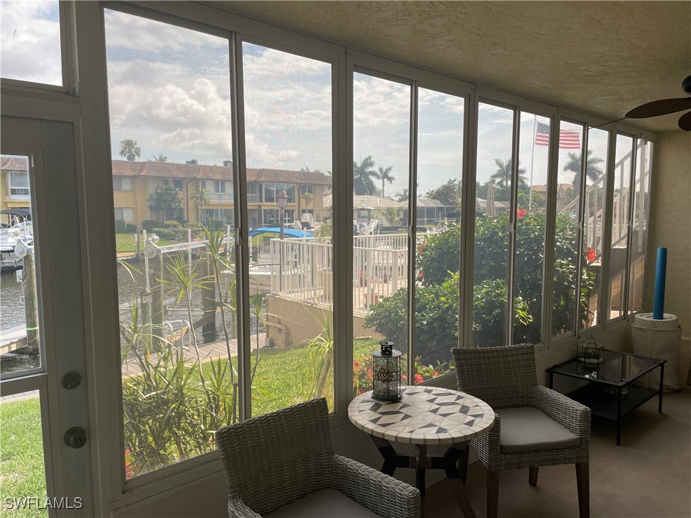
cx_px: 346
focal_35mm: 26
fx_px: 519
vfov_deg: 53.1
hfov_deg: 67.3
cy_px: 259
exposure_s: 1/979
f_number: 1.6
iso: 32
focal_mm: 4.2
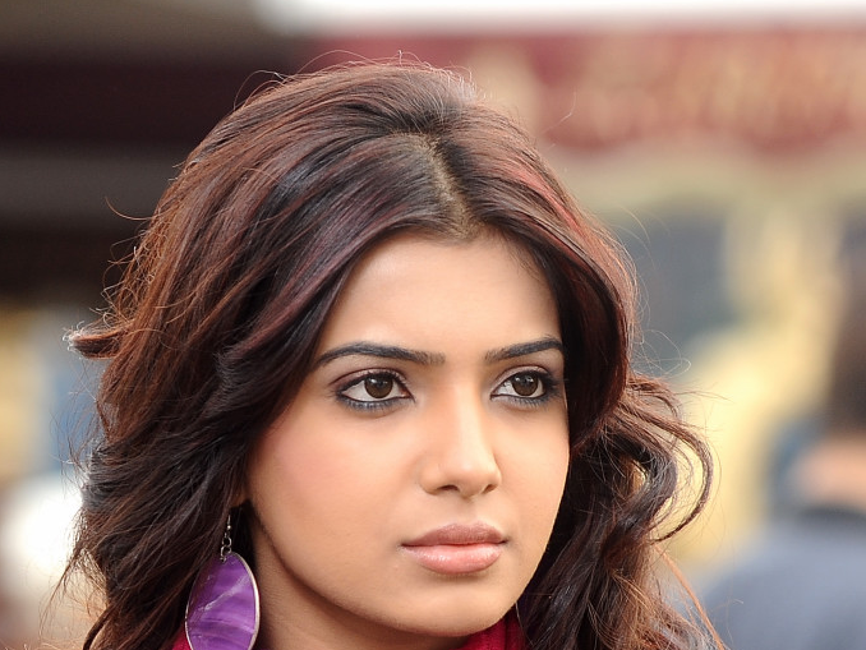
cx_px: 432
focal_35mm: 290
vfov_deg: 5.1
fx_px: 7258
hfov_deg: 6.8
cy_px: 596
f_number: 5.6
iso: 400
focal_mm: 200
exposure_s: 1/250
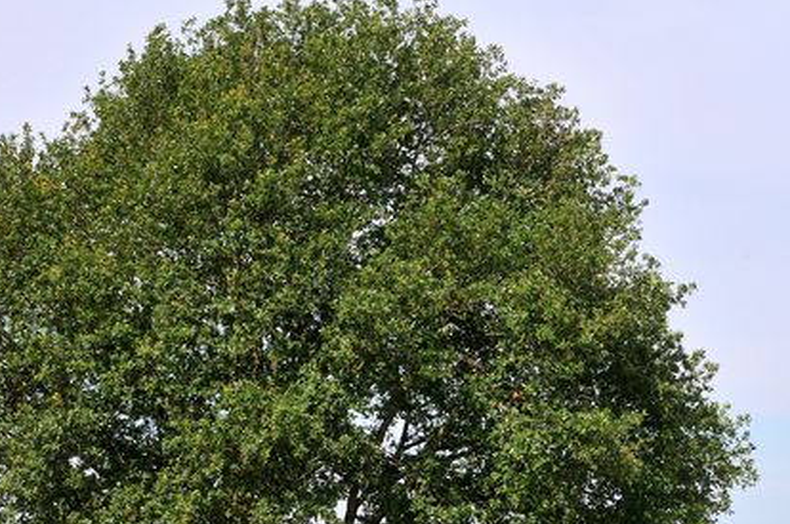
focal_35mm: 232
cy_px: 487
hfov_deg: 8.9
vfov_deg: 5.9
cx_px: 643
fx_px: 5085
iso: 250
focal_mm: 80
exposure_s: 1/400
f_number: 10
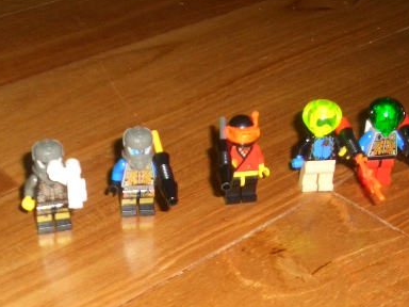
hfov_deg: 32.2
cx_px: 182
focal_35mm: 60
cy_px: 231
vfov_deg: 24.1
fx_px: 709
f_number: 4
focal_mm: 4.8
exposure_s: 1/40
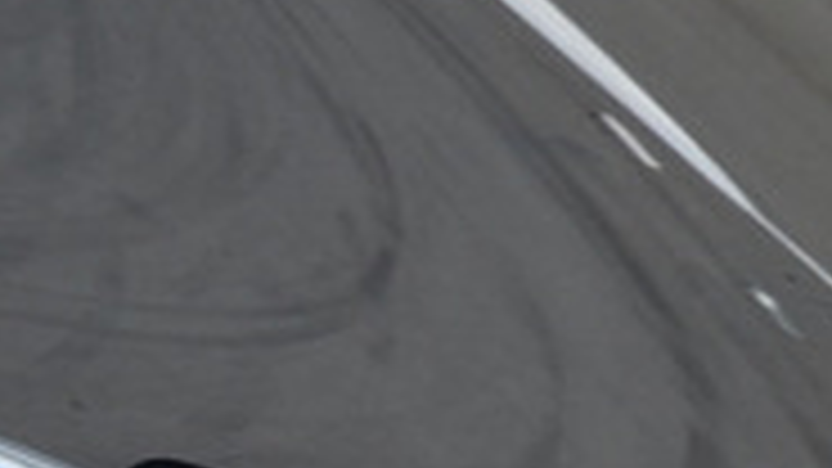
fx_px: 12000
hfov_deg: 4.0
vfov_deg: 2.2
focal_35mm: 544
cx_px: -81
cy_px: 774
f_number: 11
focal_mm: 80
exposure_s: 1/400
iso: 400
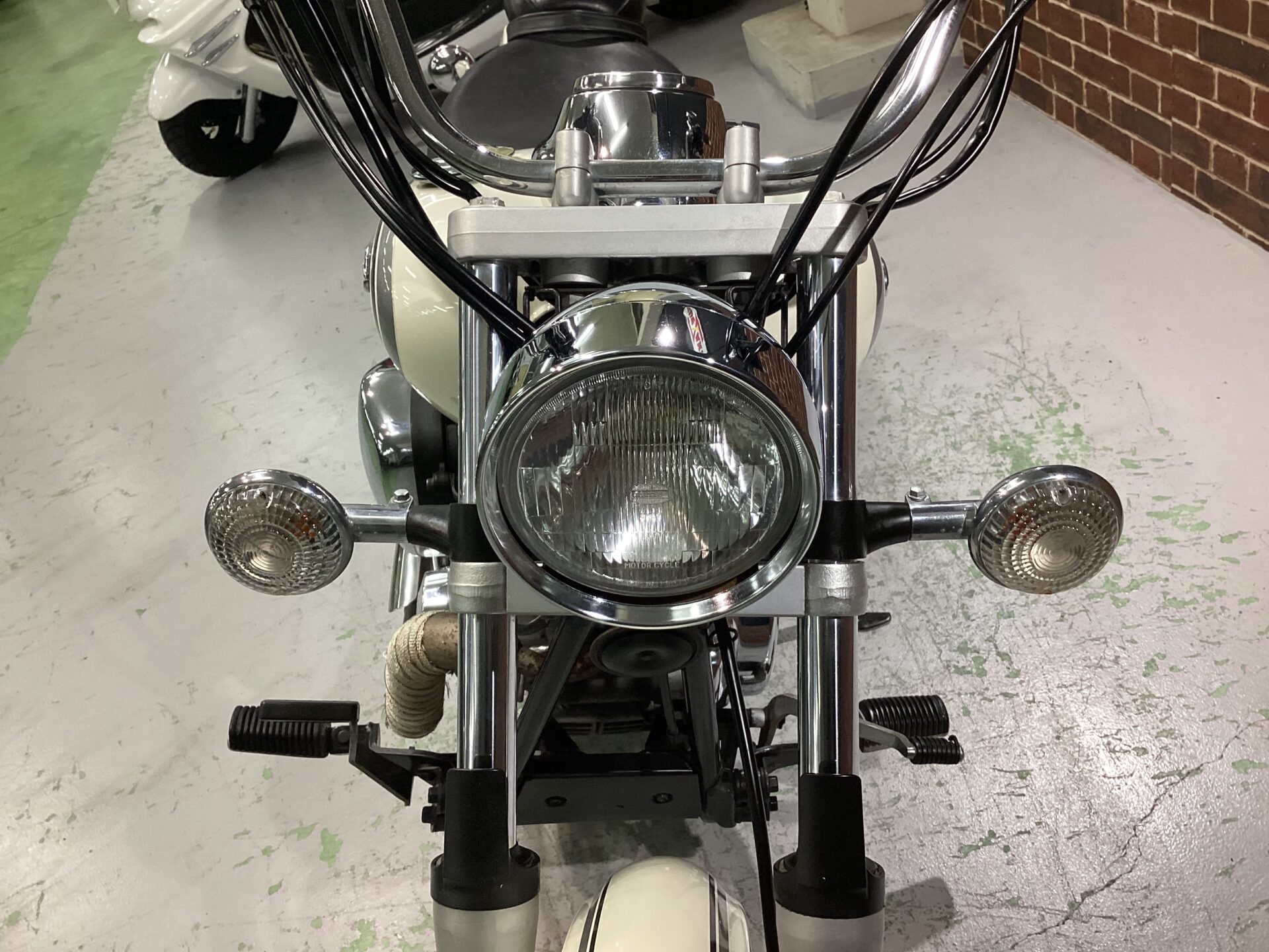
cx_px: 634
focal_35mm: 31
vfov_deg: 45.4
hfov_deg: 58.4
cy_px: 476
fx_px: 1136
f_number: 2.4
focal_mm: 3.3
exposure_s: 1/60
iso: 80
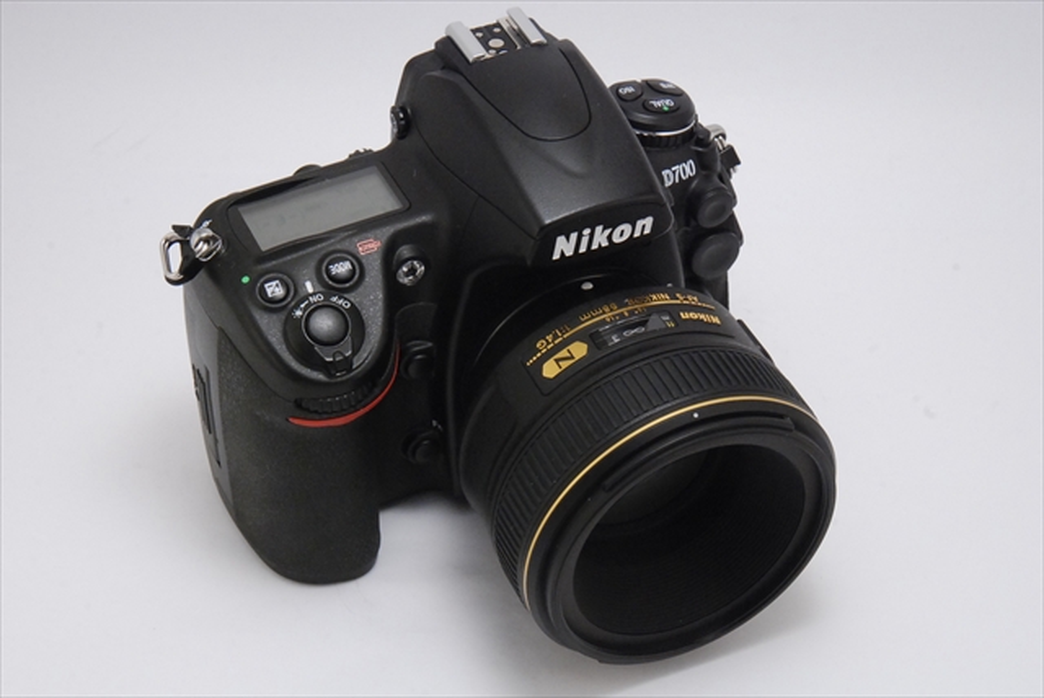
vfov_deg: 18.2
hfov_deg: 27.0
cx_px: 522
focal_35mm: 75
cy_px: 349
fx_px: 2177
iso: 1600
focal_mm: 50
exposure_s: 1/200
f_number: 18
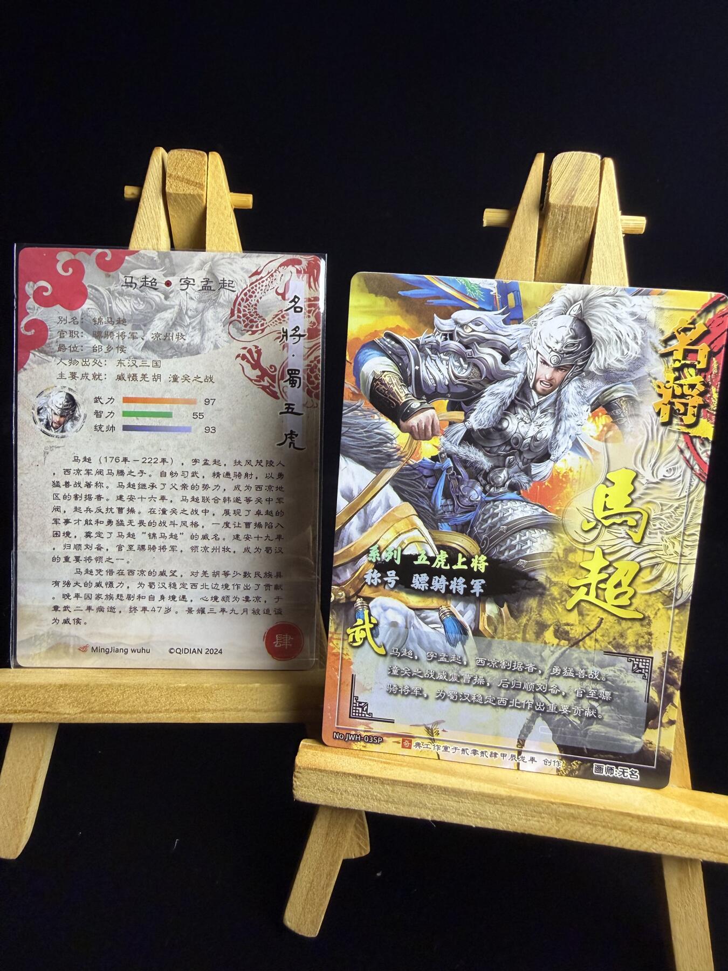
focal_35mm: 24
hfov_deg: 56.8
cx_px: 364
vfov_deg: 71.6
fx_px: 673
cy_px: 486
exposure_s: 1/100
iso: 160
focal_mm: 2.22
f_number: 2.2
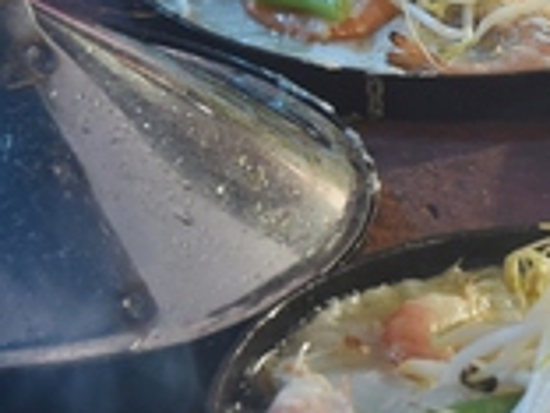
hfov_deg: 13.1
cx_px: 517
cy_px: 23
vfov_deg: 9.9
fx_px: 2367
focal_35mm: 149
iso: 1250
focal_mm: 31
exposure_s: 1/25
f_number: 13
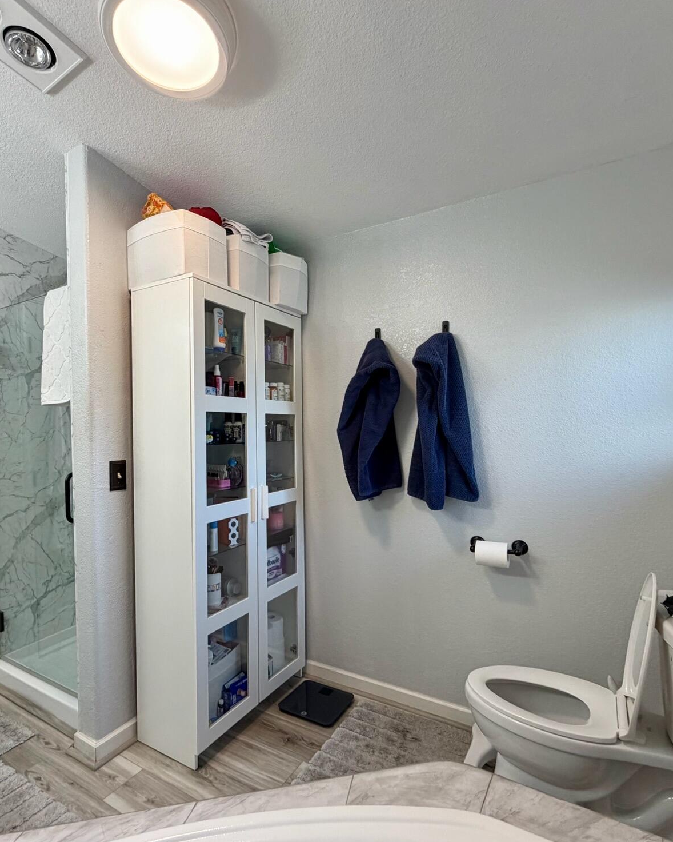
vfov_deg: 83.3
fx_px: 473
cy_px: 437
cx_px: 291
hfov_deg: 70.5
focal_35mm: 19
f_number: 2.2
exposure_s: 1/120
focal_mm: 2.22
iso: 200
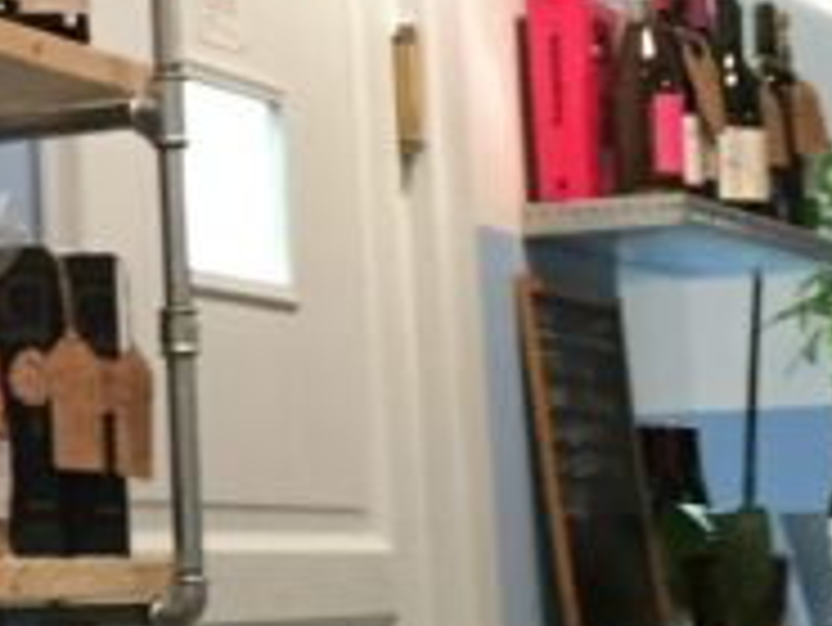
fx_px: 3199
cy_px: 149
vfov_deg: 11.1
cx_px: -225
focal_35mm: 133
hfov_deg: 14.3
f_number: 2.2
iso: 250
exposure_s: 1/25
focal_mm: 4.15
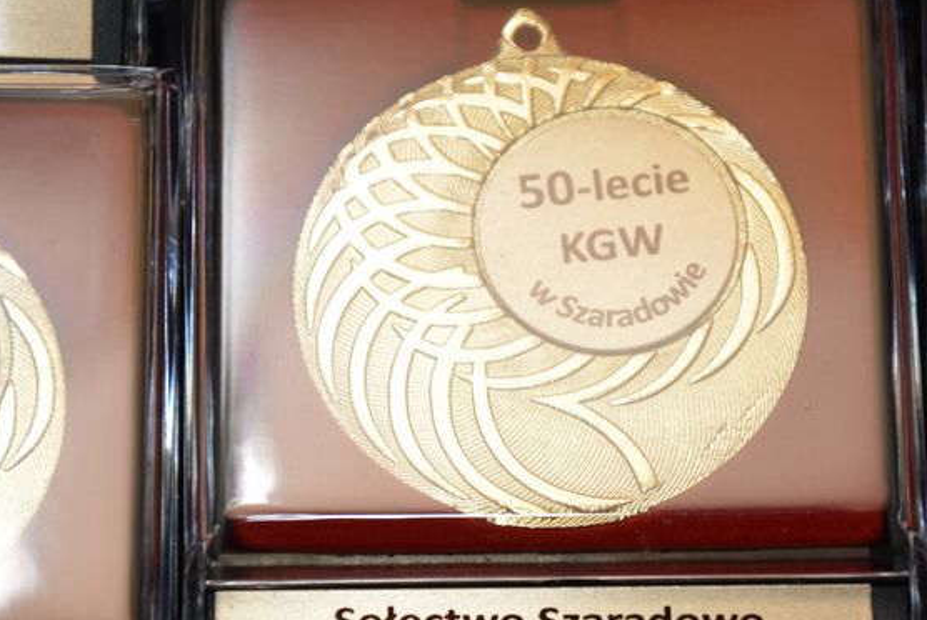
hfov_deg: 8.5
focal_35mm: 241
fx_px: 6206
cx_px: 515
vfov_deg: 5.7
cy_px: 387
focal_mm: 105
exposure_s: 1/60
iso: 125
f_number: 5.6
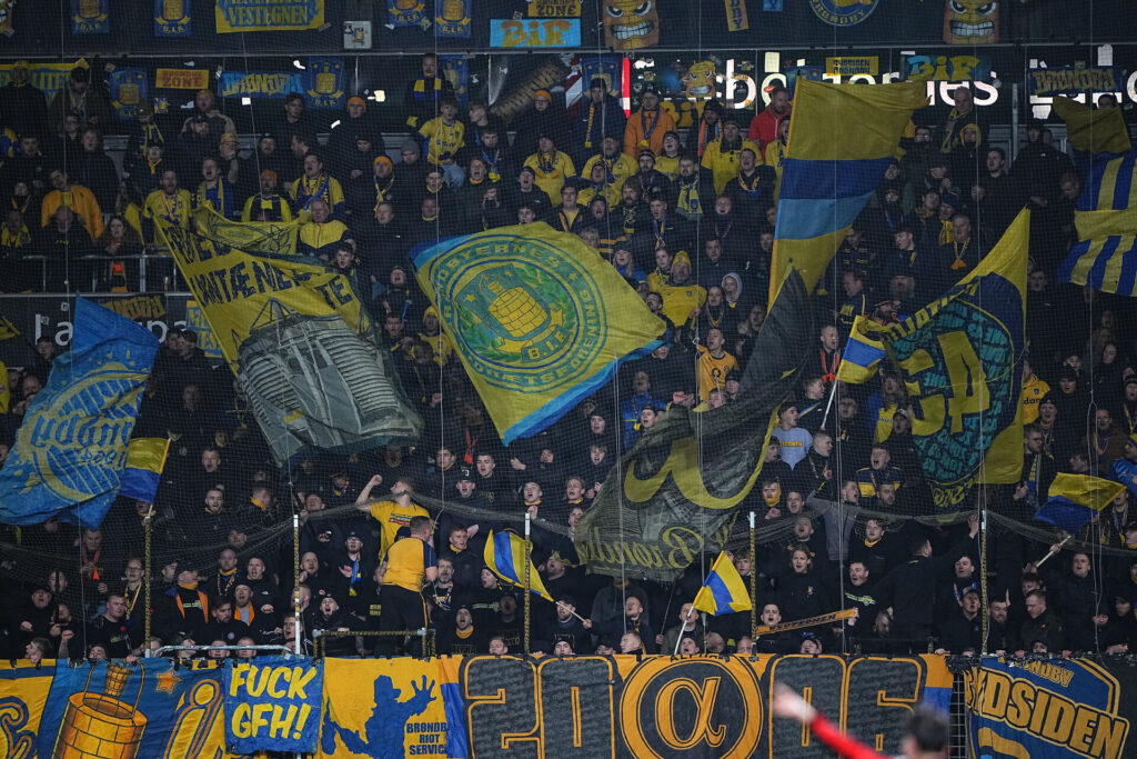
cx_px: 568
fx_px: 12634
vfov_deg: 3.4
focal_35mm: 400
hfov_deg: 5.2
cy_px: 380
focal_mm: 400
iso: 2500
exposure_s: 1/800
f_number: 2.8
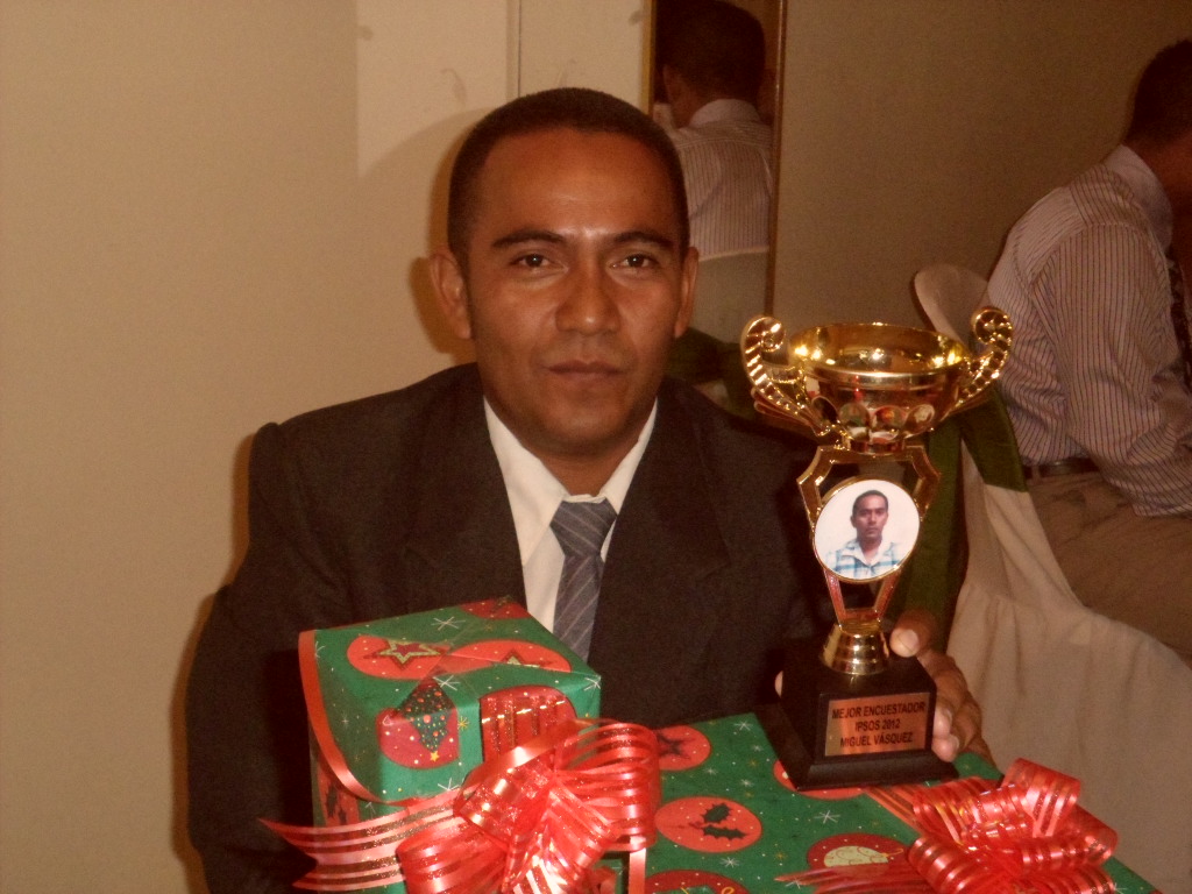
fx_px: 1722
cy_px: 447
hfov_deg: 38.2
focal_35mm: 50
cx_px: 596
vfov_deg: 29.1
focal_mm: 9.3
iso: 800
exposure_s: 1/60
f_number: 4.7
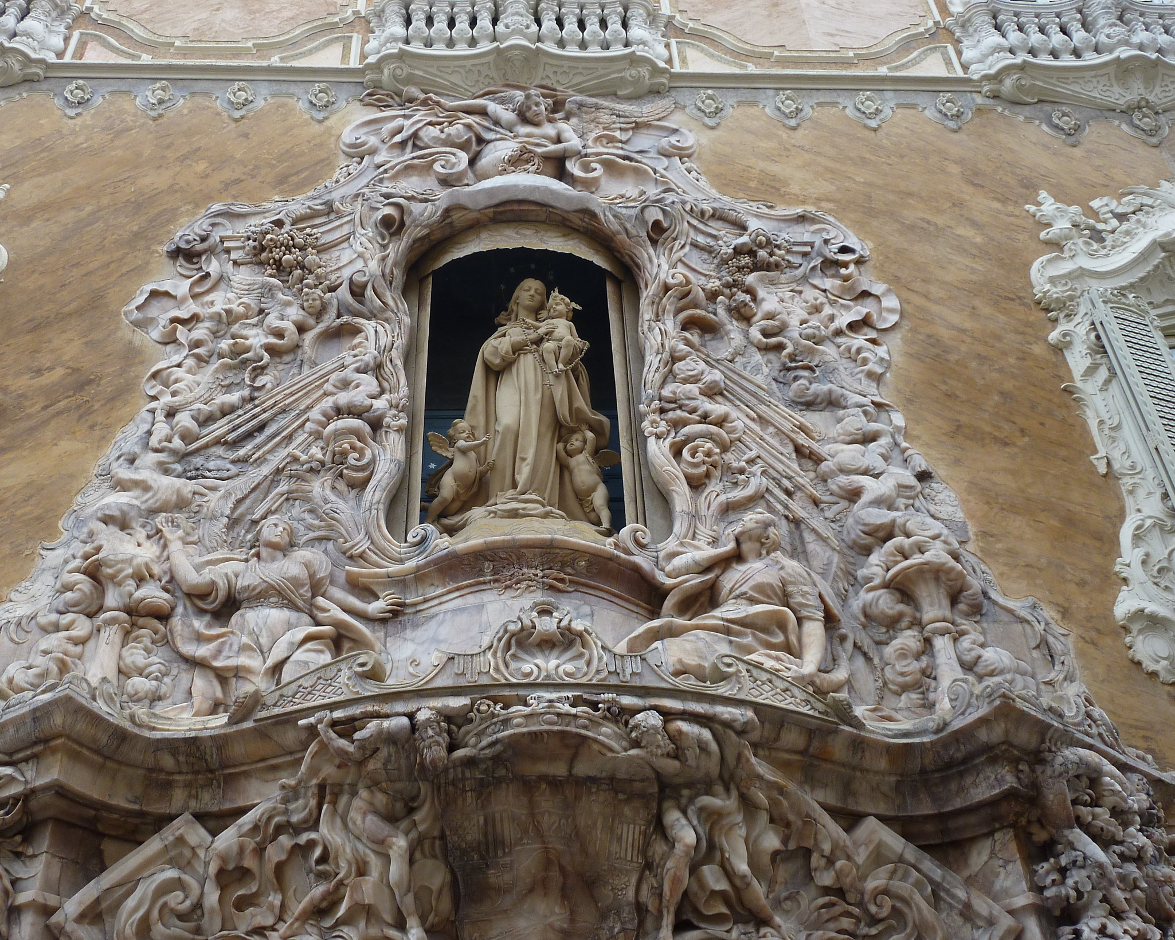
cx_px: 515
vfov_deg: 37.3
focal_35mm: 40
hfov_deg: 45.7
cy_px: 512
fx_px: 1391
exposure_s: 1/30
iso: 100
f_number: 3.5
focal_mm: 5.7
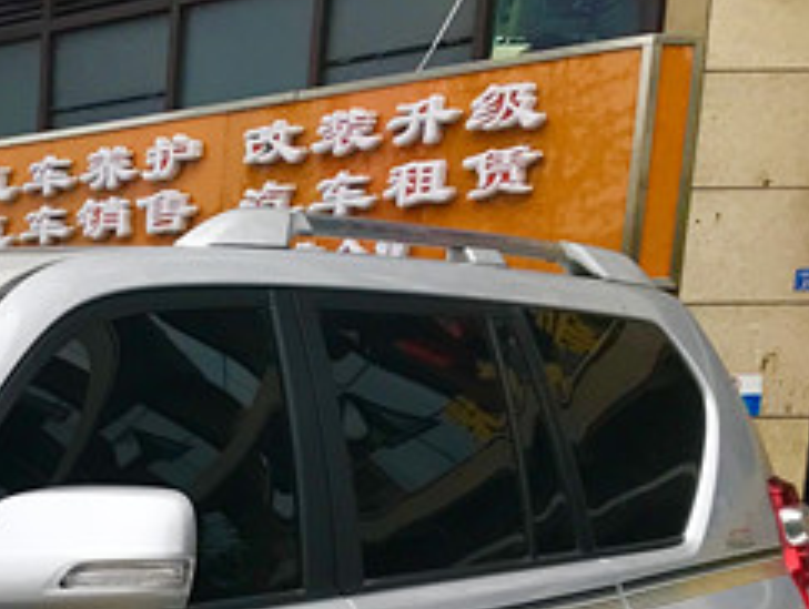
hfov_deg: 18.7
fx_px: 2153
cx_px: -413
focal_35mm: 92
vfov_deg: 14.7
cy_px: 972
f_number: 1.8
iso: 20
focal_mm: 3.99
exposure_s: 1/1277
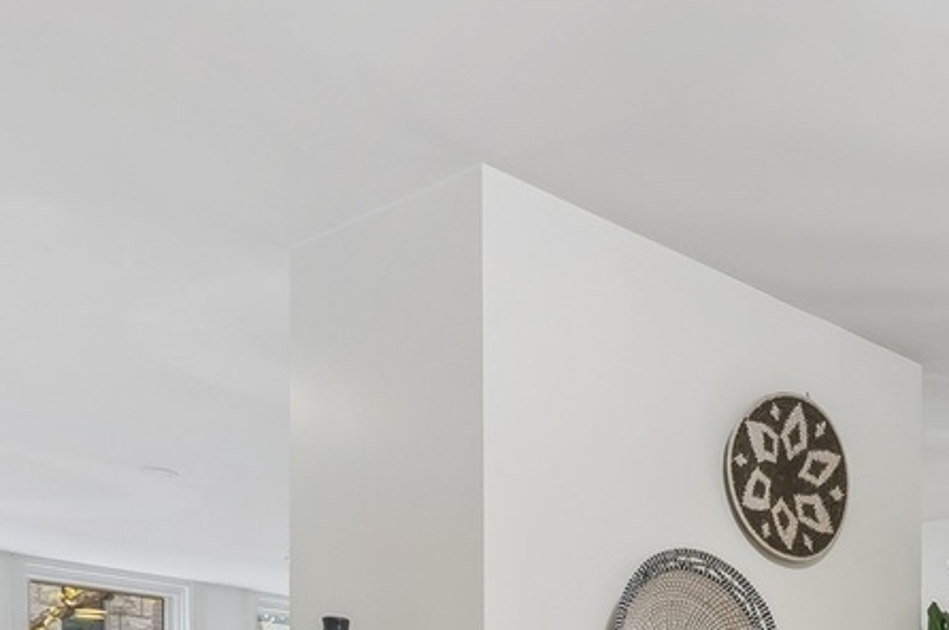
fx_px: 1342
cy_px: 743
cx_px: 1058
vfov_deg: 24.1
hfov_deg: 33.6
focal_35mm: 51
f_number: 10
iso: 100
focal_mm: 14
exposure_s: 1.3
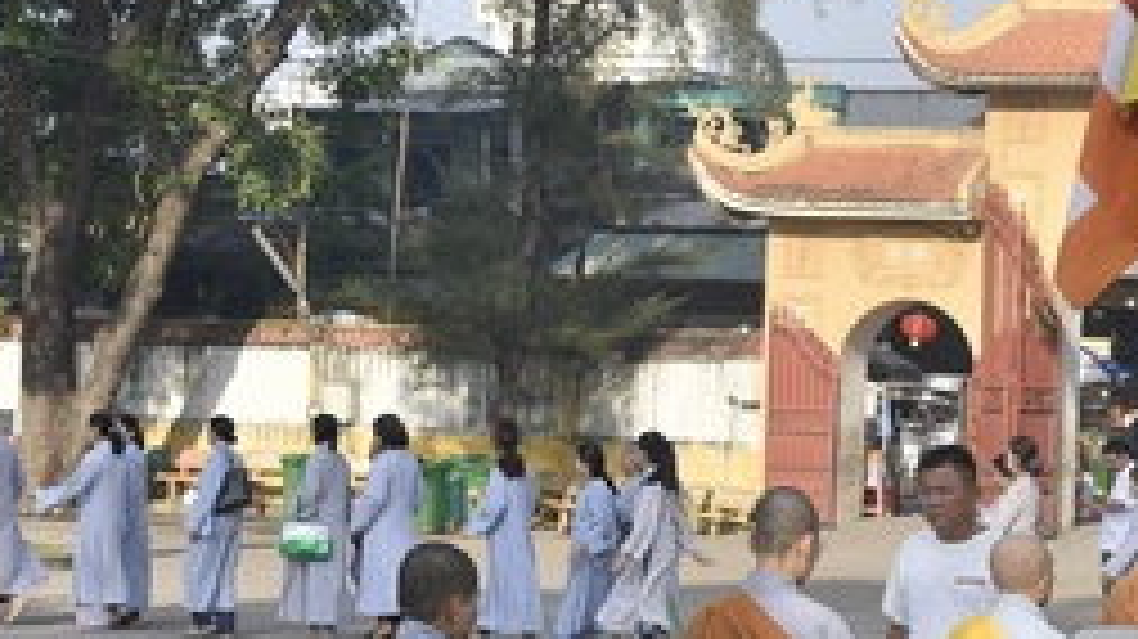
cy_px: 549
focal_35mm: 124
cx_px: 1120
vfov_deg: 9.7
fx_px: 3740
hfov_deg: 16.9
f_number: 5.6
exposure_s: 1/320
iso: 100
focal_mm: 46
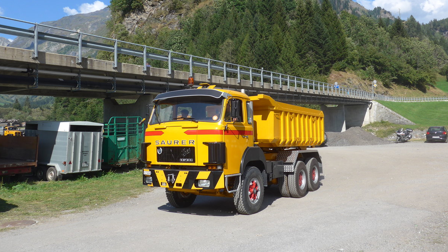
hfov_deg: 61.0
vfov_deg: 36.3
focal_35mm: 32
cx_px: 223
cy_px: 85
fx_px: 380
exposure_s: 1/1300
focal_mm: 6
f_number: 2.8
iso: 80
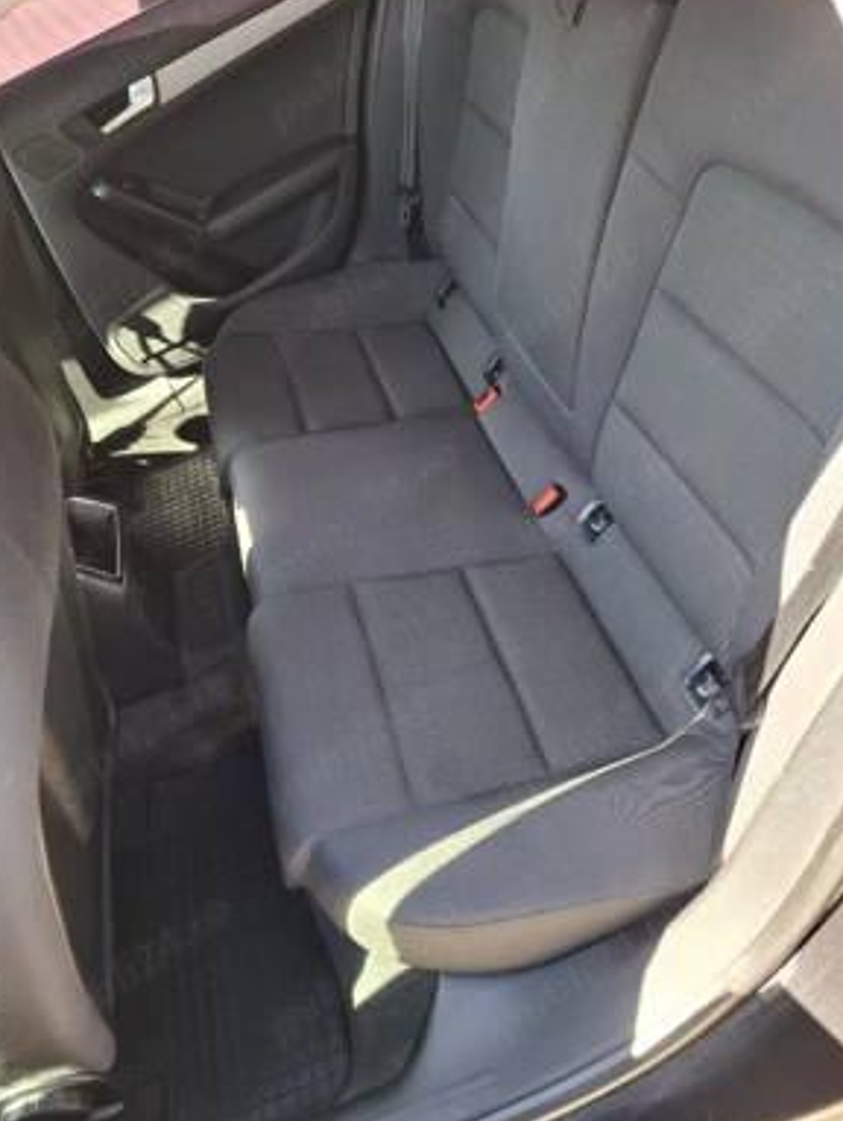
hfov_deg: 56.9
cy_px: 547
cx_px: 422
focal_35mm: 24
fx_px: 778
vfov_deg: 71.5
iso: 160
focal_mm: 5.54
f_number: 1.8
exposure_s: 1/100
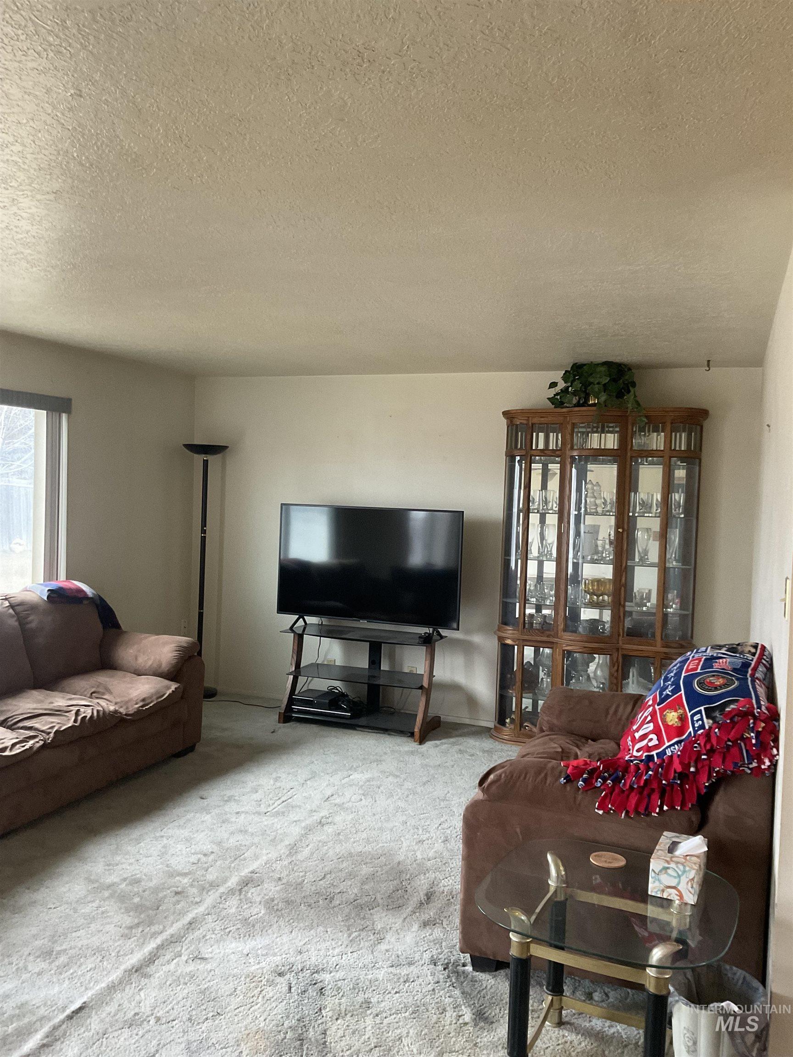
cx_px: 396
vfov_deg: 61.7
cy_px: 528
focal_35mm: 29
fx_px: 886
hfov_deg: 48.2
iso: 200
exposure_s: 1/60
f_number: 1.8
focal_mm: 3
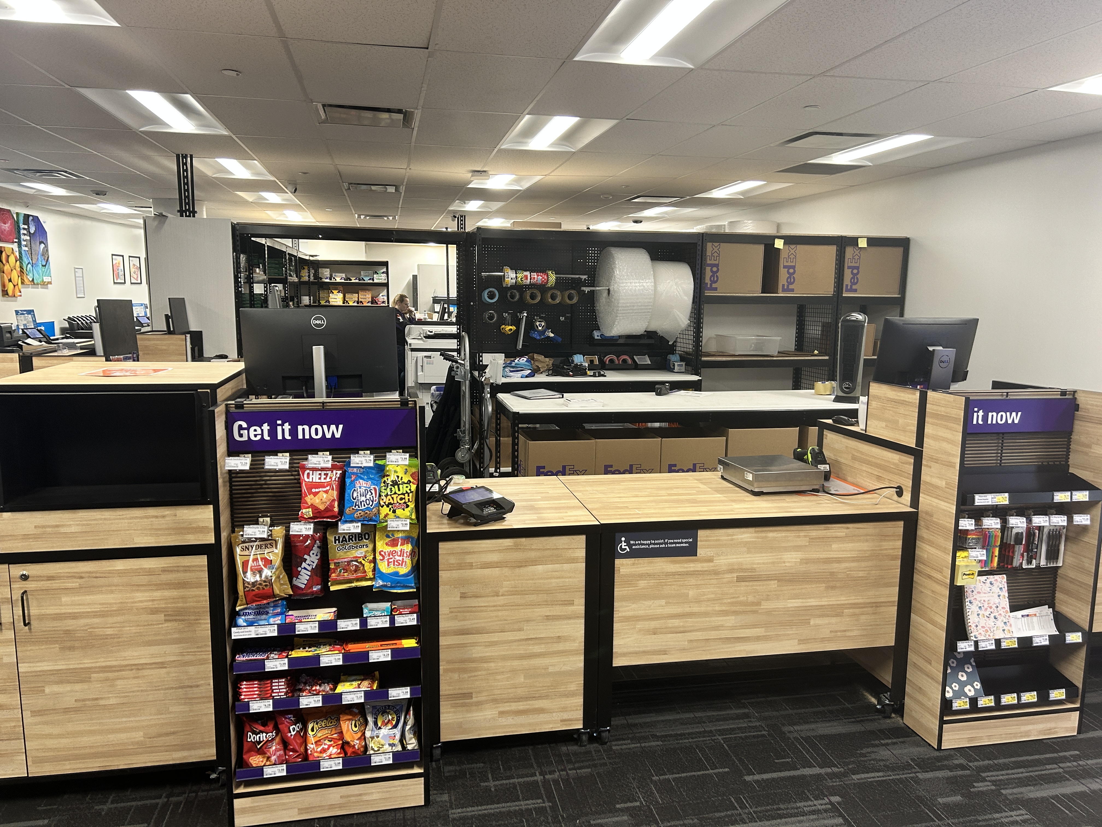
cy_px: 414
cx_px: 551
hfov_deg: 67.3
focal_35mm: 26
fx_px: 828
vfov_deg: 53.1
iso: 125
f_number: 1.5
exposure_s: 1/81
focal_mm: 5.7
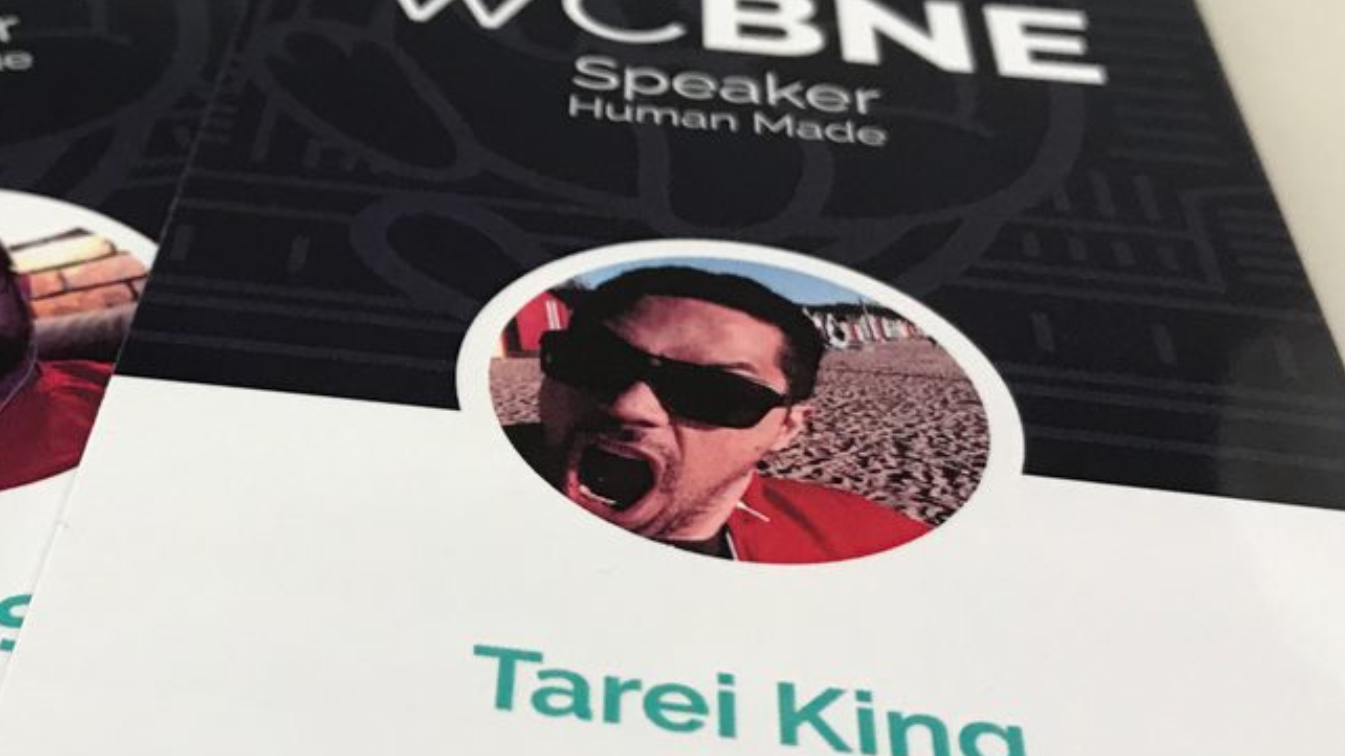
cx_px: 406
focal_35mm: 57
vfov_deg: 21.1
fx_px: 2033
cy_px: 364
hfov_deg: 36.1
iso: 40
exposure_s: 1/33
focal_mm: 3.99
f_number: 1.8
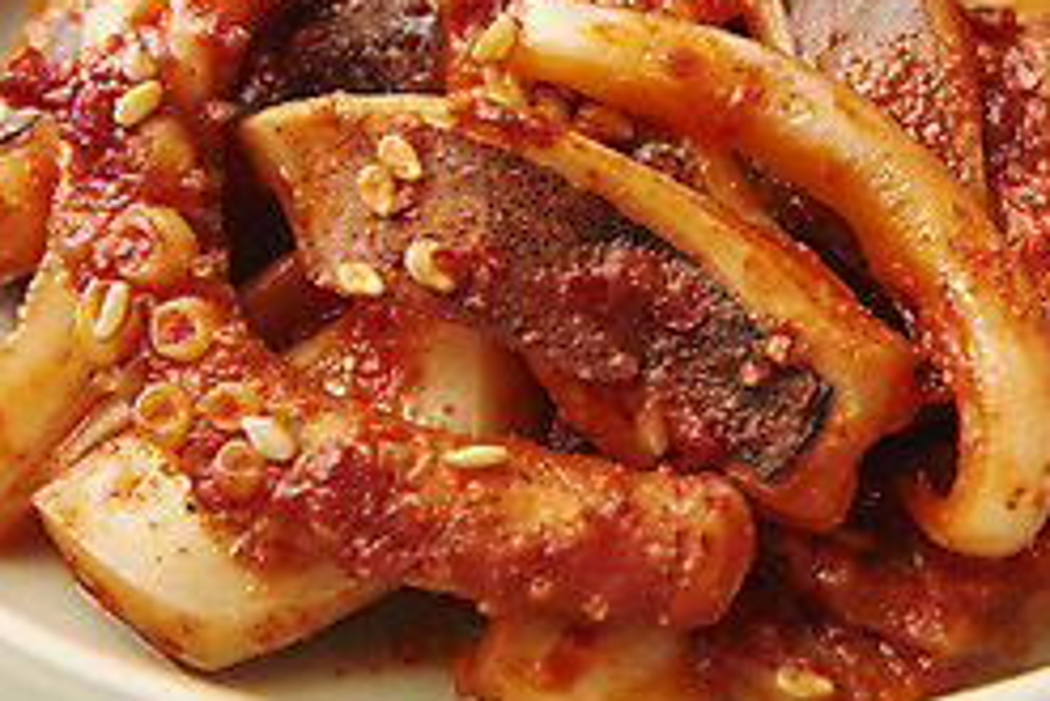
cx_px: 793
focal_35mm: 170
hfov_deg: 12.0
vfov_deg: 8.1
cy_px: 149
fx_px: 4961
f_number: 11
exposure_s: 1/125
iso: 125
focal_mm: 70
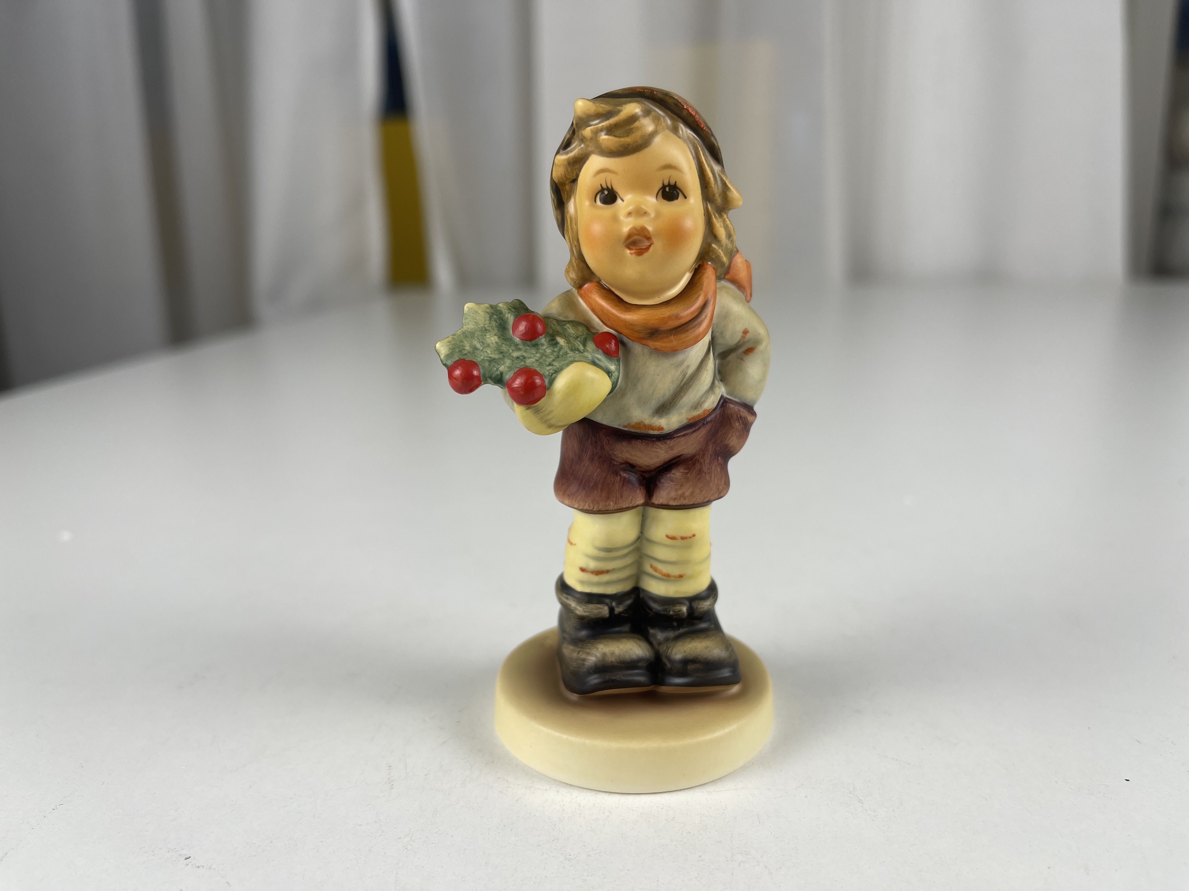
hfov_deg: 69.4
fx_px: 859
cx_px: 594
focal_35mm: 25
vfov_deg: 54.9
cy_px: 446
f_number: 1.6
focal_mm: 5.1
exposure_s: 1/164
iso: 32
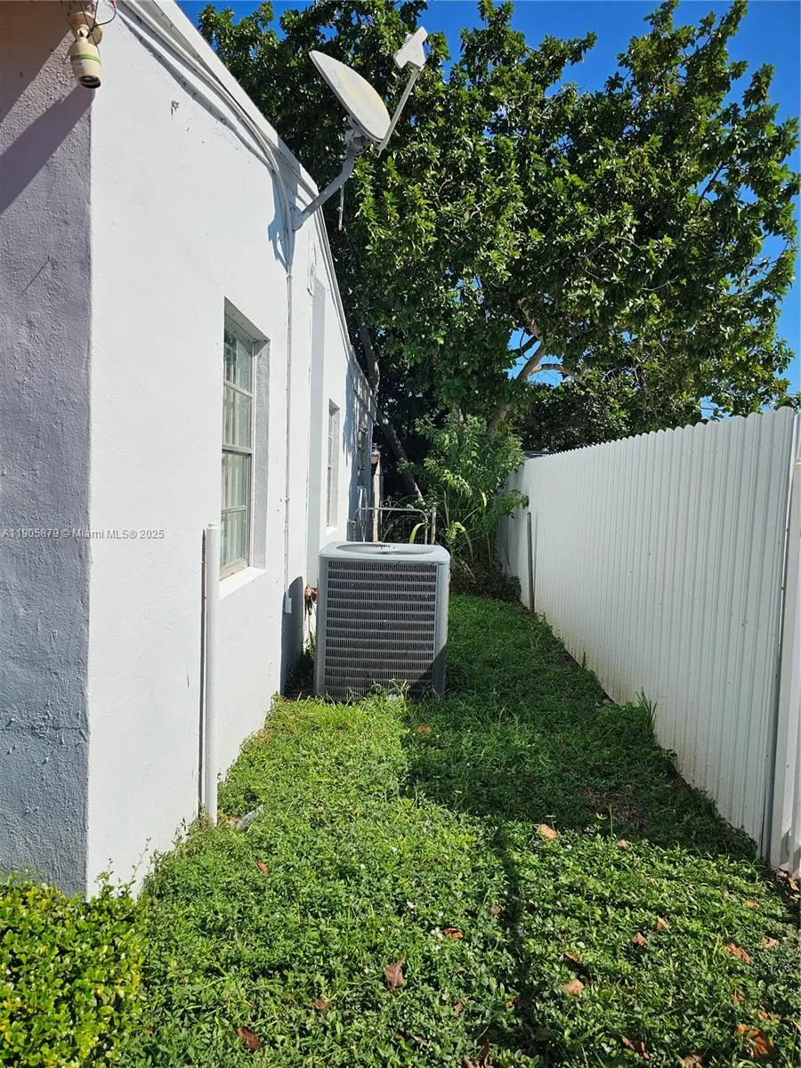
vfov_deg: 73.9
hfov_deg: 58.9
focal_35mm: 23
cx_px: 400
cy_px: 534
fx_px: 710
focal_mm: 6.3
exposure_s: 1/1283
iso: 10
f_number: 1.7
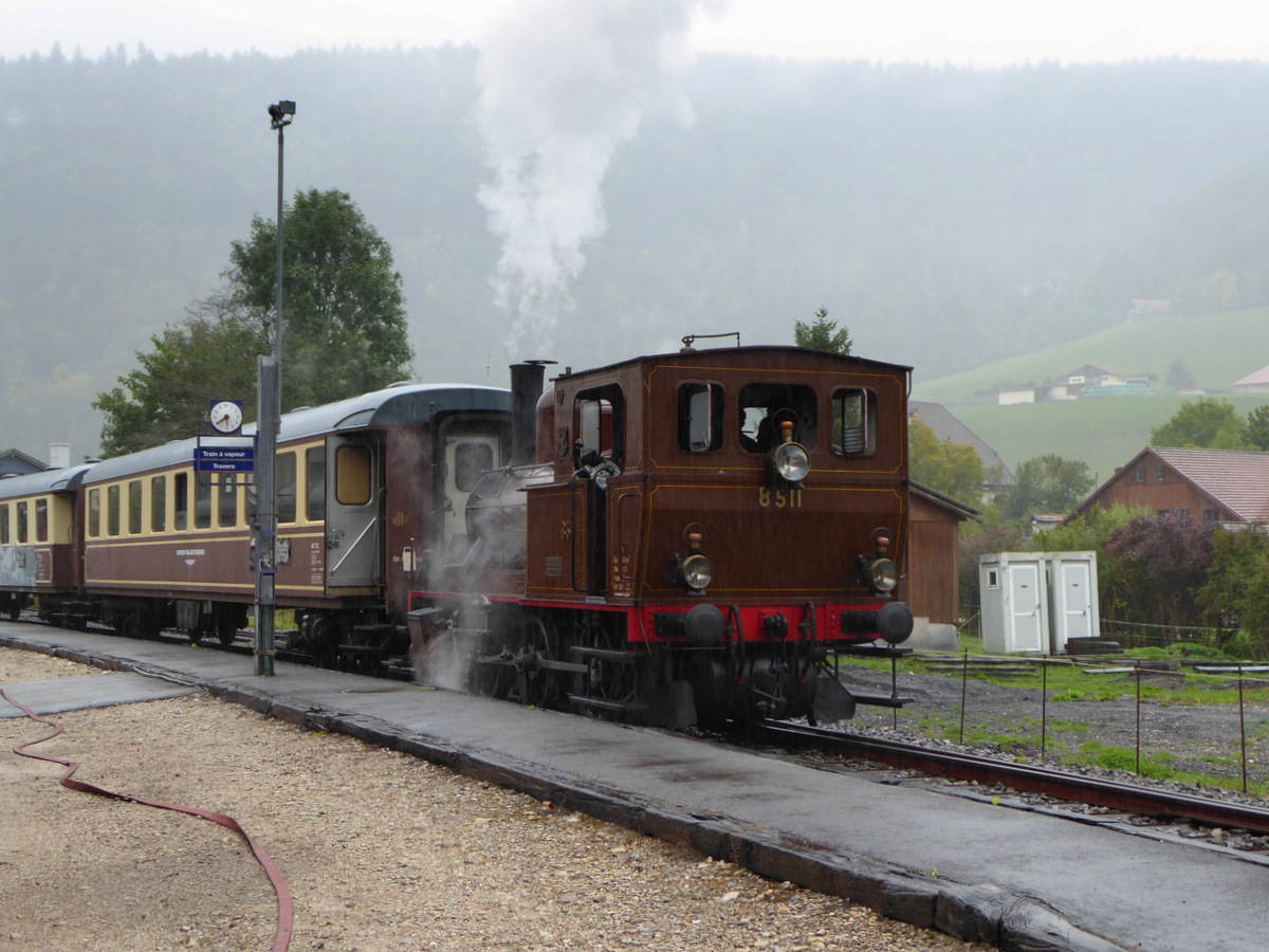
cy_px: 476
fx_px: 2090
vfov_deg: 25.7
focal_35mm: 57
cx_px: 634
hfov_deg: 33.8
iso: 80
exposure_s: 1/100
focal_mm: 9.6
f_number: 4.1
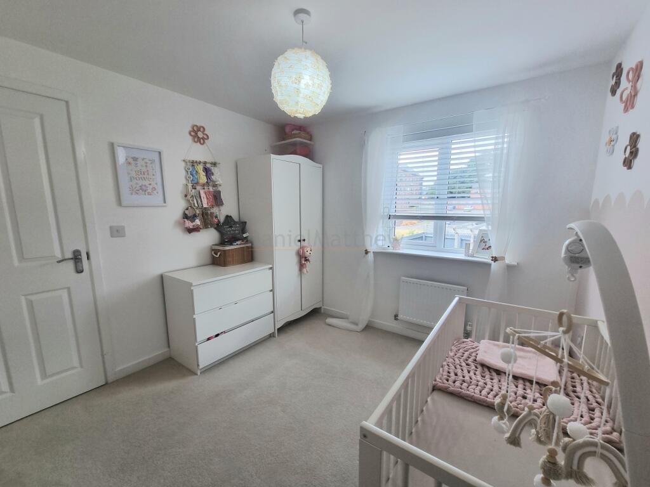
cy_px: 244
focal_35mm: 13
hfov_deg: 106.2
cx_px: 325
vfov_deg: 89.9
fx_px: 244
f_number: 2.2
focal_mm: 2.2
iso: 50
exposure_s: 1/100
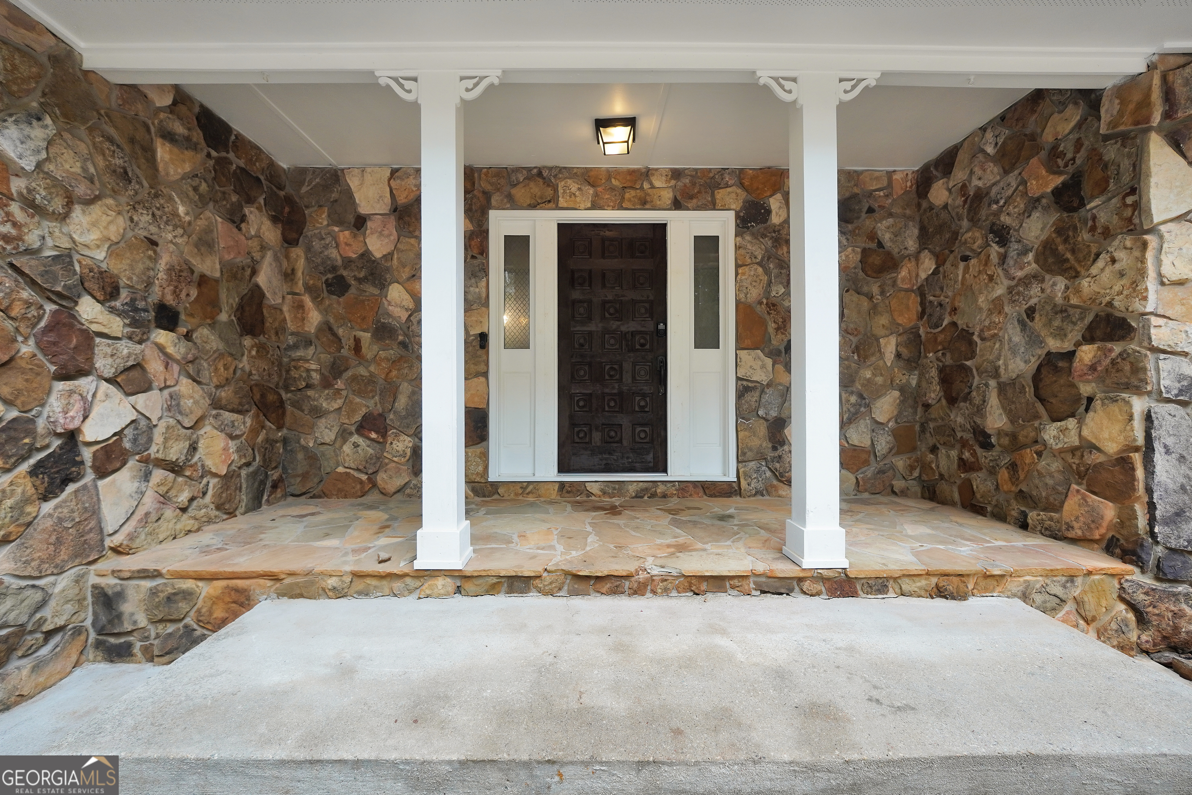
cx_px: 596
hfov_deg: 100.4
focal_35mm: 15
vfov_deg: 77.3
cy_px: 398
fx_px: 497
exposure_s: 1/160
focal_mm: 10
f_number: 4
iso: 400
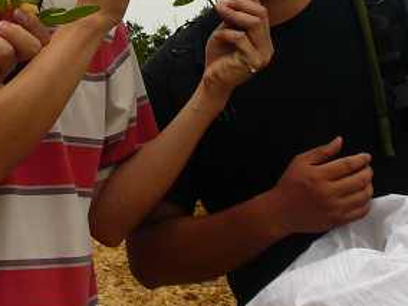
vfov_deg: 17.6
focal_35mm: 79
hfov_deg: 23.9
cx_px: 29
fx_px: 931
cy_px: -80
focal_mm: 4.6
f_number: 8
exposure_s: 1/320
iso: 100
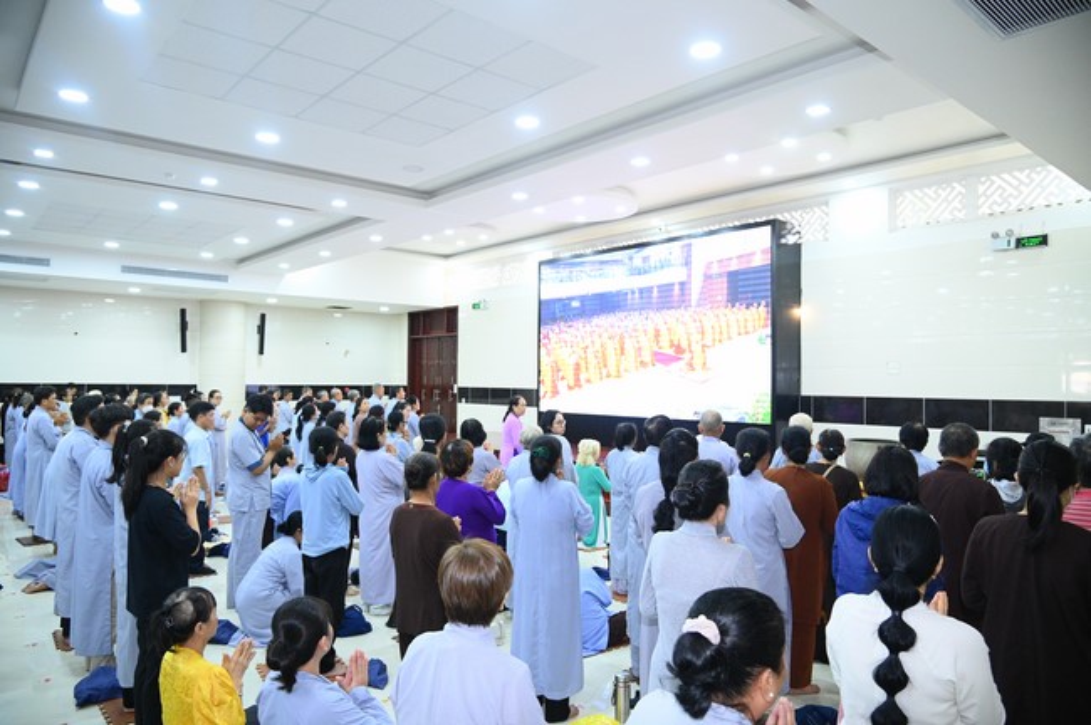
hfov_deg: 73.8
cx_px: 546
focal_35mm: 24
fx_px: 727
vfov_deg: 53.0
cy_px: 362
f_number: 4.5
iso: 6400
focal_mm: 24
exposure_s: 1/125
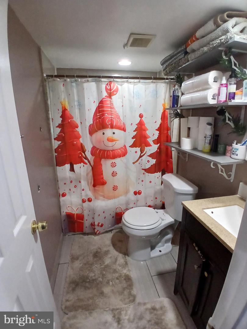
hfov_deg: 74.7
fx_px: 162
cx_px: 124
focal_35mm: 17
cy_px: 164
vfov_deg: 91.0
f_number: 2.2
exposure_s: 1/30
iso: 250
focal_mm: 1.4
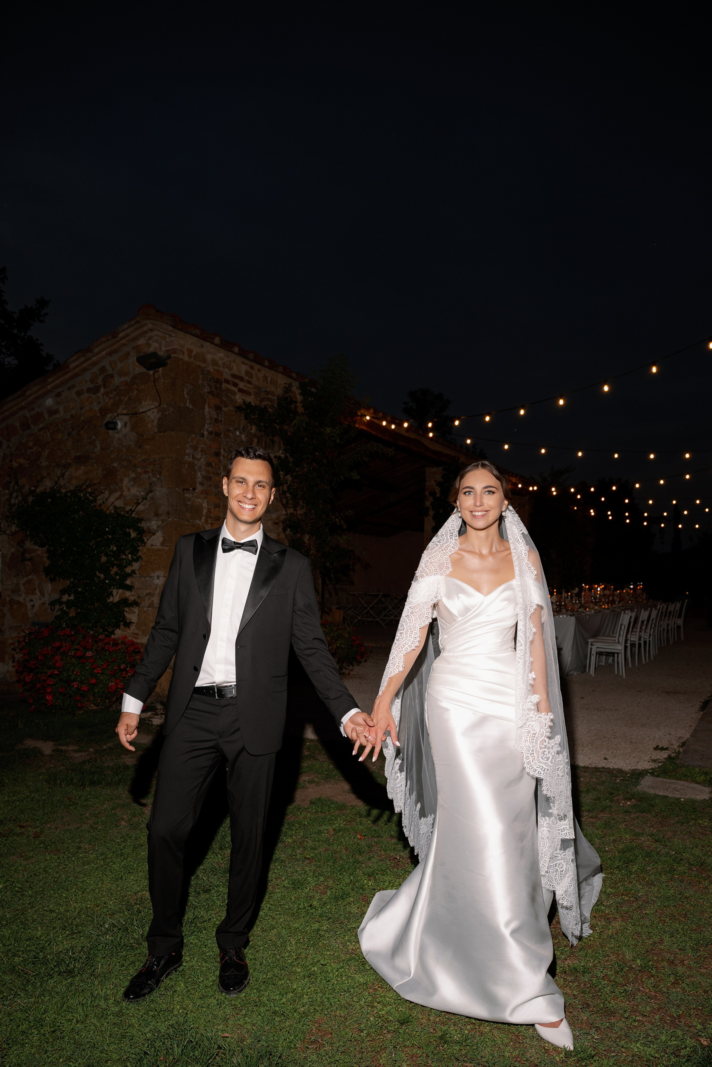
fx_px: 712
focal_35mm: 24
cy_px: 534
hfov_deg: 53.1
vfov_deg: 73.7
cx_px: 356
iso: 125
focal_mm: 24
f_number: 5
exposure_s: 1/160
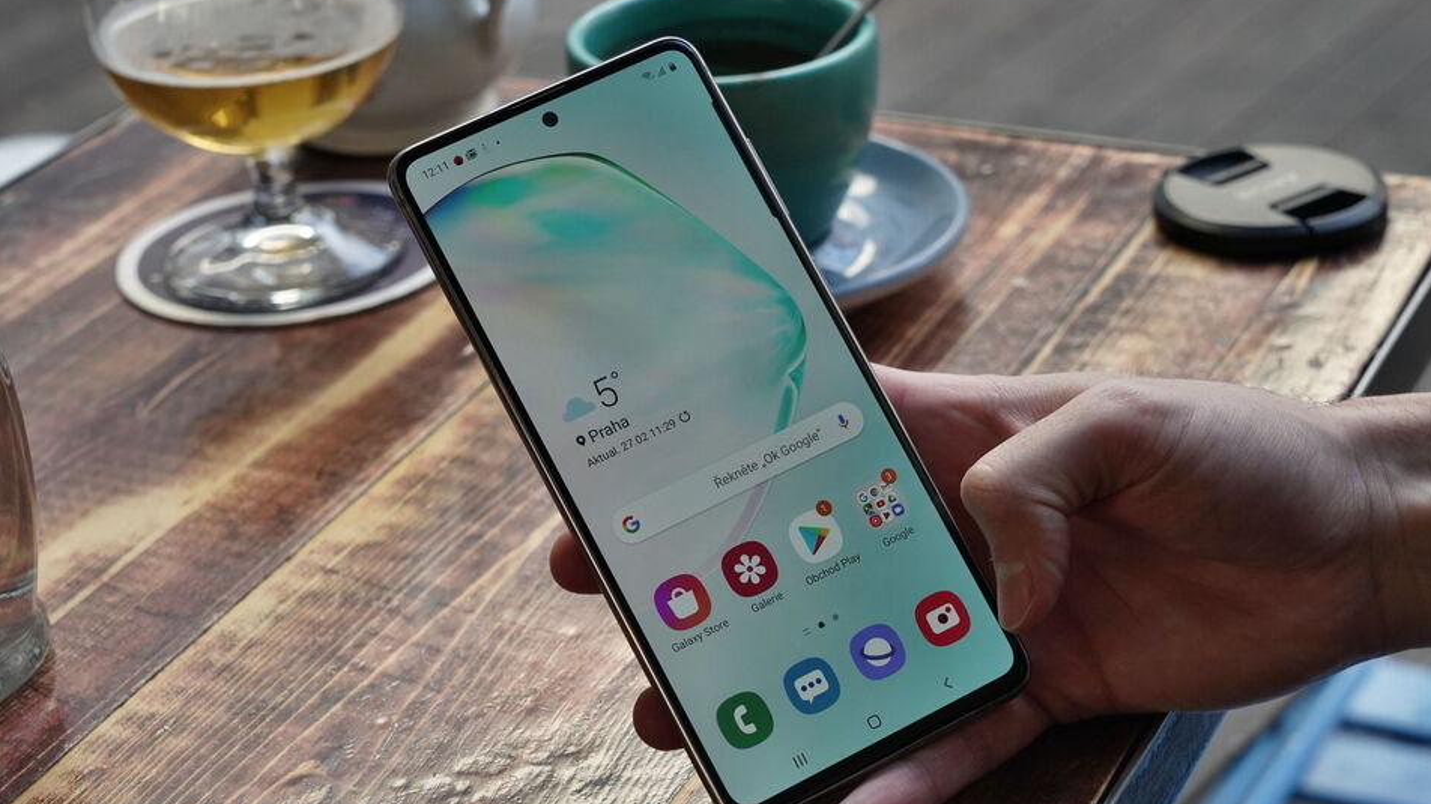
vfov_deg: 16.3
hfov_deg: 28.6
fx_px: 2807
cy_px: 434
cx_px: 719
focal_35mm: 74
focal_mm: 70
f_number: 9
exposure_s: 1/320
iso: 2000
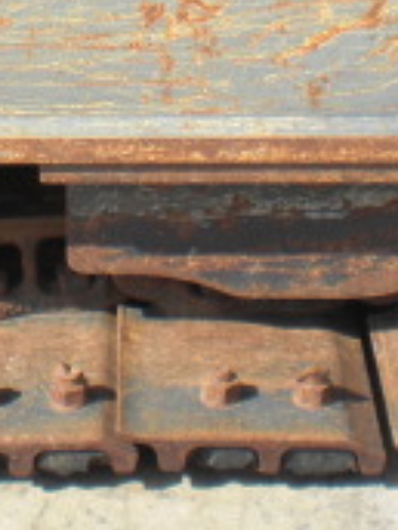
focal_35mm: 141
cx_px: 43
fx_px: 2162
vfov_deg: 13.7
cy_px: -37
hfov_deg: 10.5
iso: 64
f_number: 5.6
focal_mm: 6.3
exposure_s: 1/200
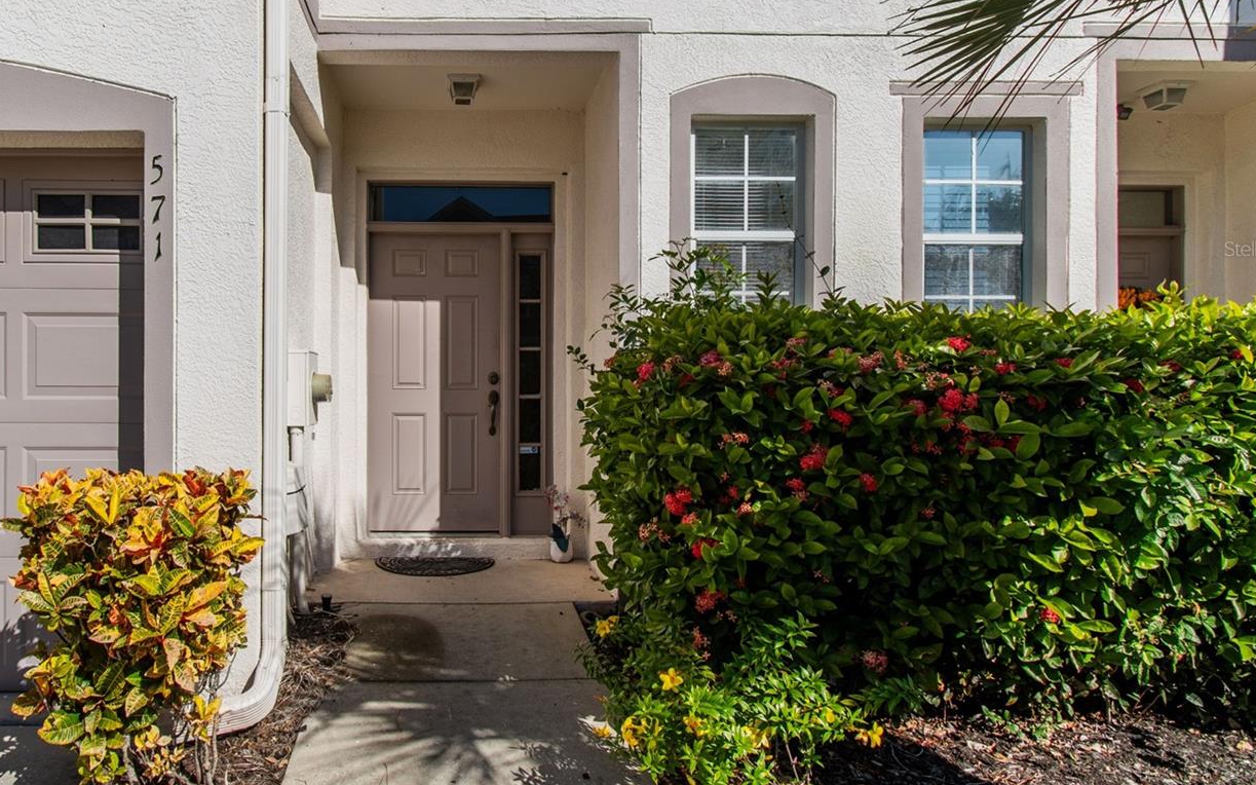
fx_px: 685
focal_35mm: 20
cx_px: 494
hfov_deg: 83.9
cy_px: 249
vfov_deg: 58.0
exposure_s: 1/800
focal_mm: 10
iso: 100
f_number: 7.1
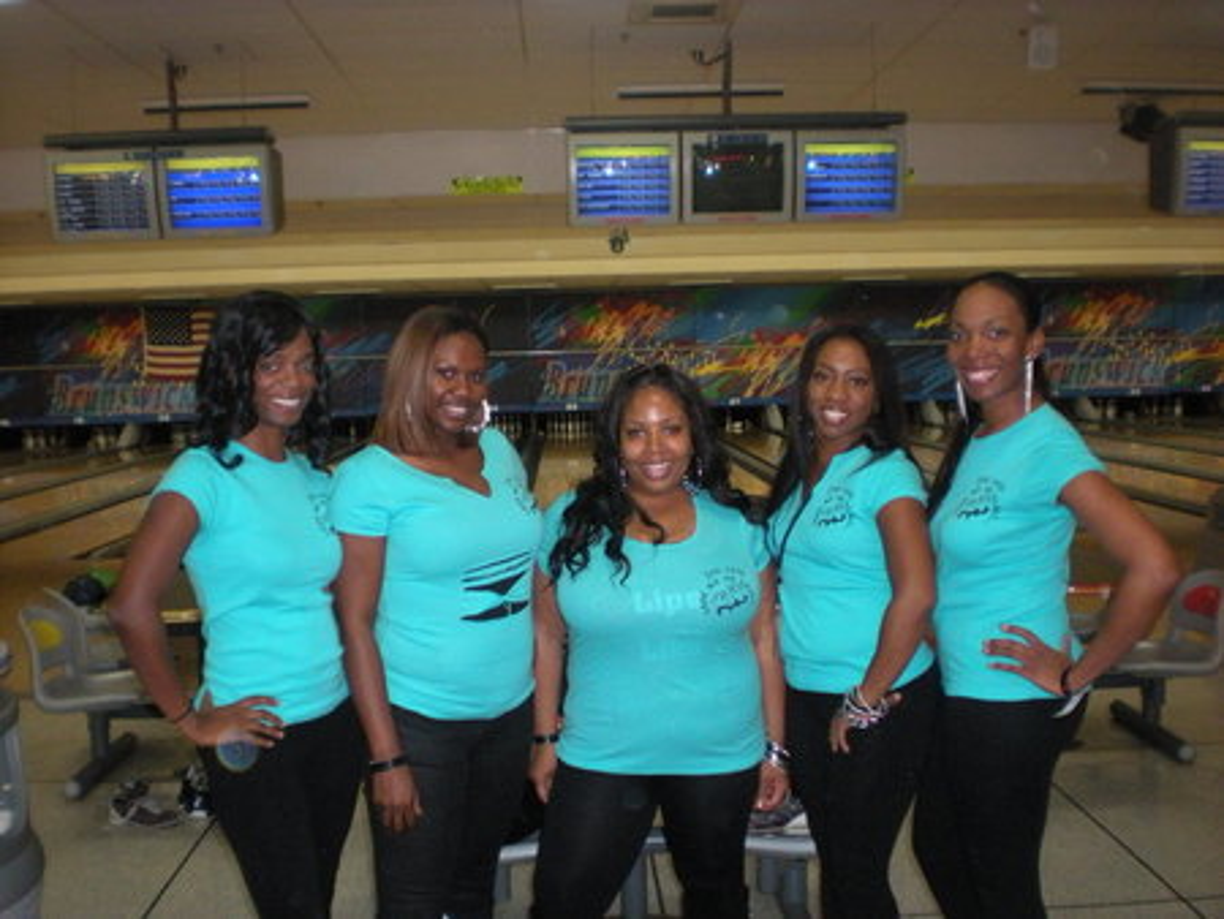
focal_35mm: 38
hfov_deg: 49.0
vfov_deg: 37.8
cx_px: 612
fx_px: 1344
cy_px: 460
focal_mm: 6.3
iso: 425
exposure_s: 1/60
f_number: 3.1
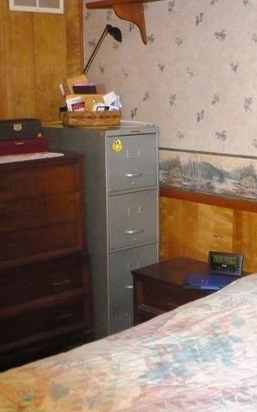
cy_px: 208
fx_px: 594
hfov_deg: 24.4
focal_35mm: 53
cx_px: 103
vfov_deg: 38.2
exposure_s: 1/30
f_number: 2.8
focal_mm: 6.1
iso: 640
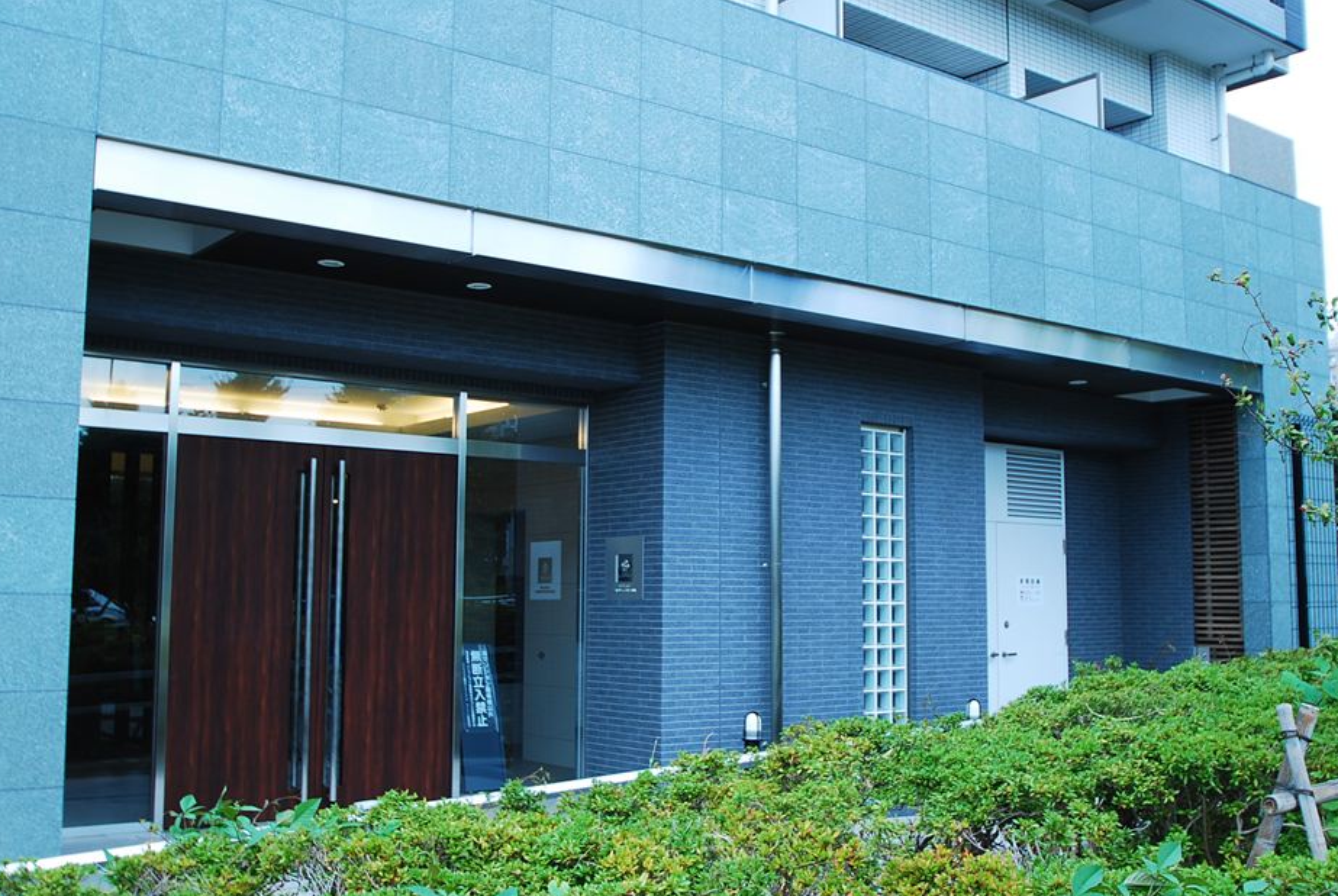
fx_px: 1451
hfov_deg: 49.5
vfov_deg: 34.3
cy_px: 436
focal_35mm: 39
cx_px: 702
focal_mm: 24
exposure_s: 1/100
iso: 100
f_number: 4.5
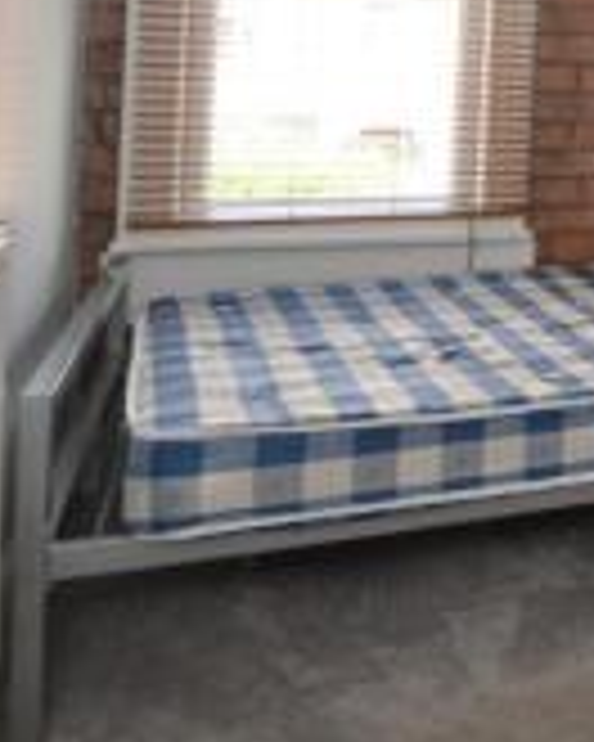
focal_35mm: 47
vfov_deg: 37.1
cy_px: 65
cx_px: 963
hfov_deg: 23.4
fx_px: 1026
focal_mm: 11.5
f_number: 4.5
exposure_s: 1/80
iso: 400
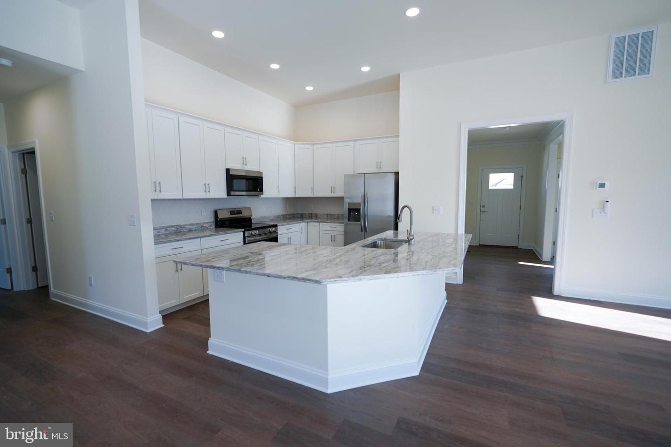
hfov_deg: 96.7
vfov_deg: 73.7
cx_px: 336
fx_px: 298
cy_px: 224
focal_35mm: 16
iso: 250
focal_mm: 16
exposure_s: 1/160
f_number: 4
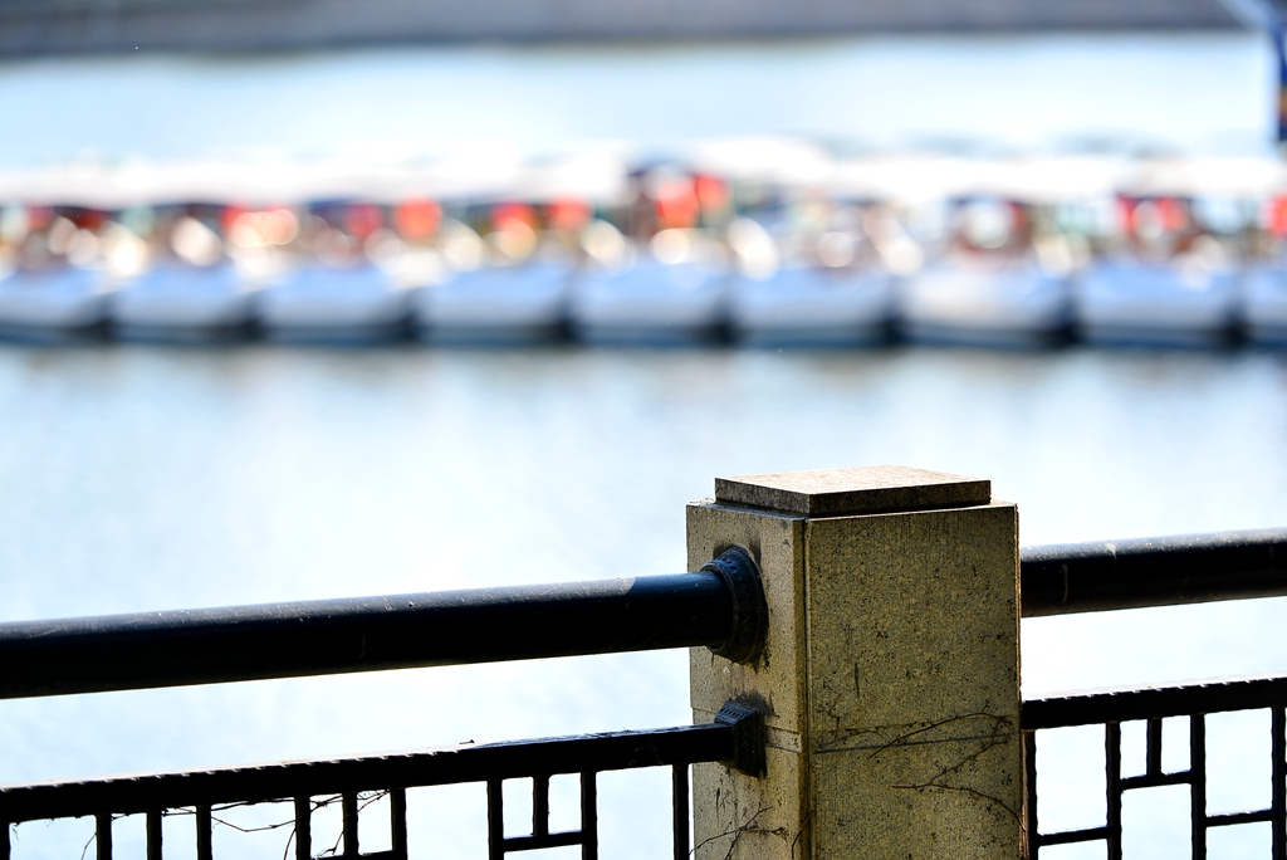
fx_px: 5544
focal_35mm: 155
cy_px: 430
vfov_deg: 8.9
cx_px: 644
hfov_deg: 13.2
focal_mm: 155
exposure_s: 1/500
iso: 100
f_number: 2.8
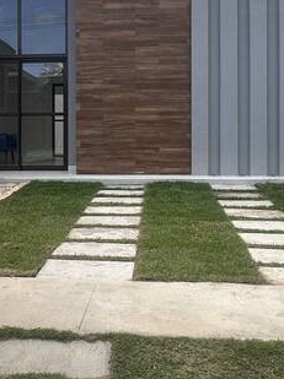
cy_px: 139
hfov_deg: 29.6
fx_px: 537
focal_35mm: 49
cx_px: 117
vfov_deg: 38.7
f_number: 2.2
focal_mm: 2.22
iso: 40
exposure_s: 1/818
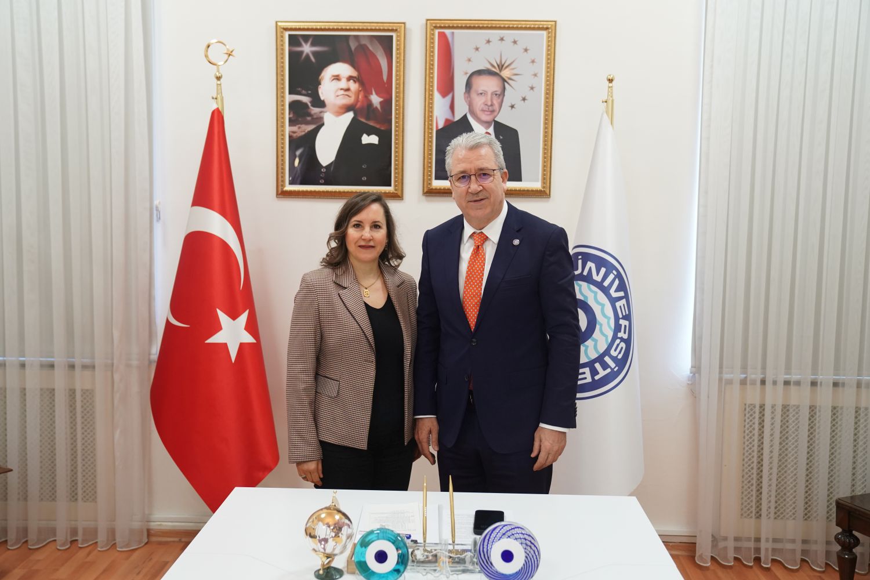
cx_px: 435
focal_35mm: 36
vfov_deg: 36.9
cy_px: 290
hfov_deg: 53.1
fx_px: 870
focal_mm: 36
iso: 2000
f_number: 3.5
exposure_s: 1/125
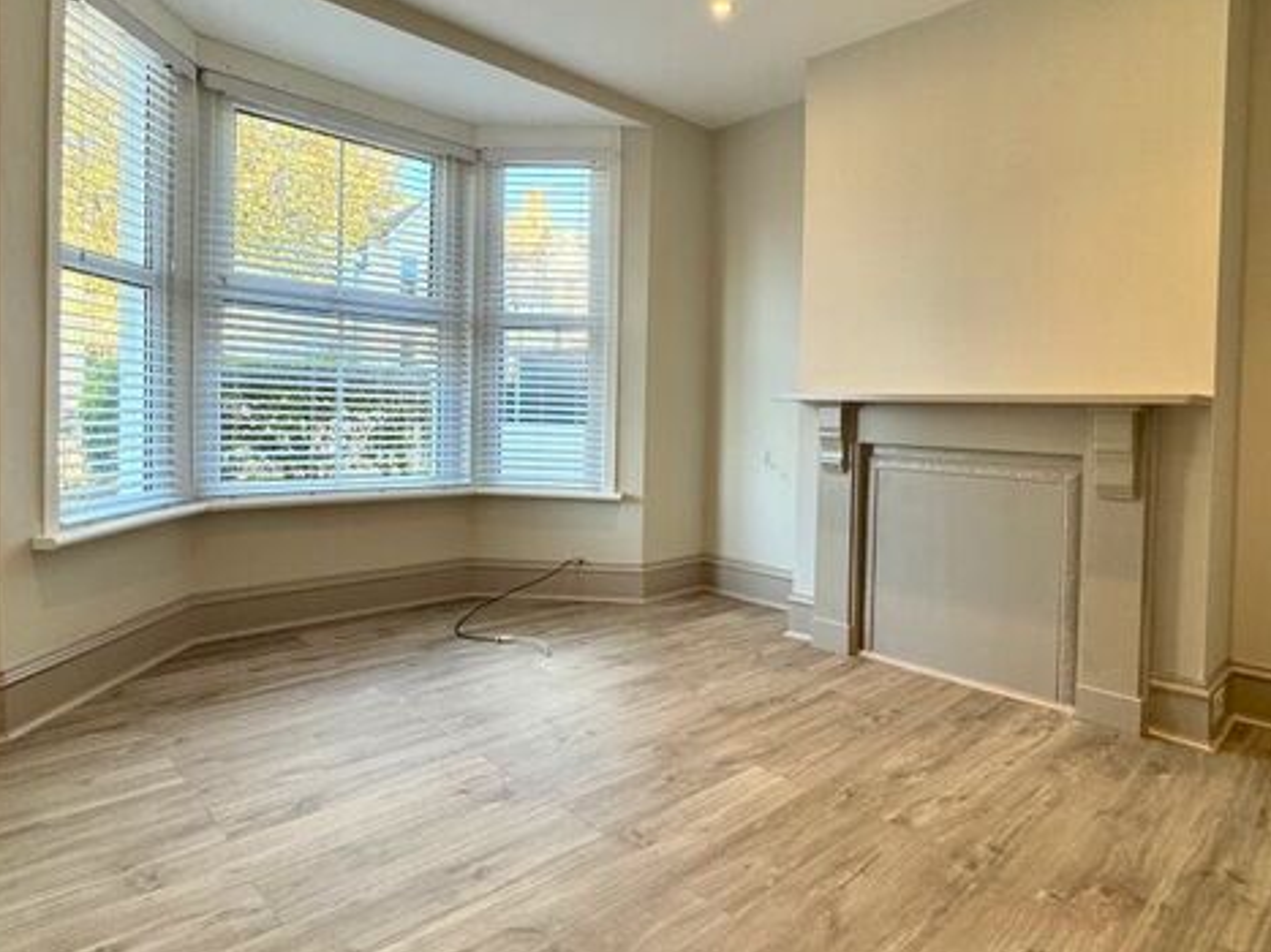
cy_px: 426
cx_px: 634
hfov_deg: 79.0
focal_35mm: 21
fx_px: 771
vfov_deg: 63.3
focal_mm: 2.22
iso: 80
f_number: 2.2
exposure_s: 1/100
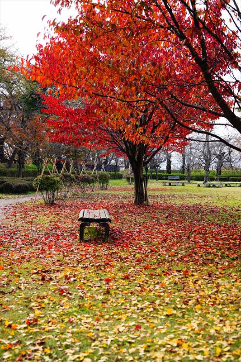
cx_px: 120
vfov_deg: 41.9
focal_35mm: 47
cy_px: 181
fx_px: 472
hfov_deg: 28.6
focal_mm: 47
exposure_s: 1/60
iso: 125
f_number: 5.6
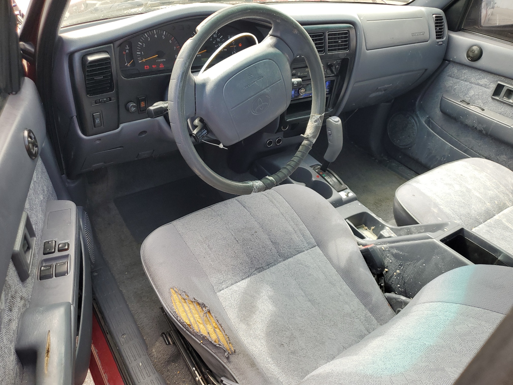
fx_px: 385
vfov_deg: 53.1
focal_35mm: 26
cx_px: 256
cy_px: 192
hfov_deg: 67.3
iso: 50
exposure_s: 1/167
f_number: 1.5
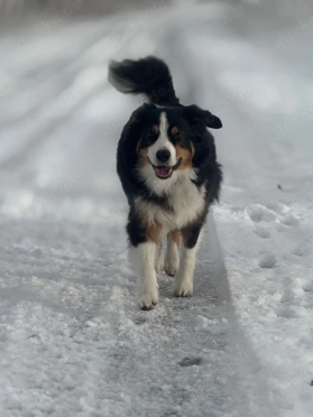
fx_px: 1555
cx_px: 158
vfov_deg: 15.3
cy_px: 211
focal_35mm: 129
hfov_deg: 11.5
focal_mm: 15.66
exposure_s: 1/1546
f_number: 2.8
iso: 50
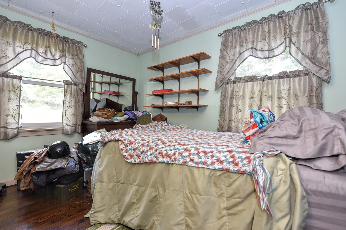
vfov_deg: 73.7
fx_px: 154
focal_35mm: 16
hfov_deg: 96.7
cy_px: 119
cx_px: 175
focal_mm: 15
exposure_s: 1/60
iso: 800
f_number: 4
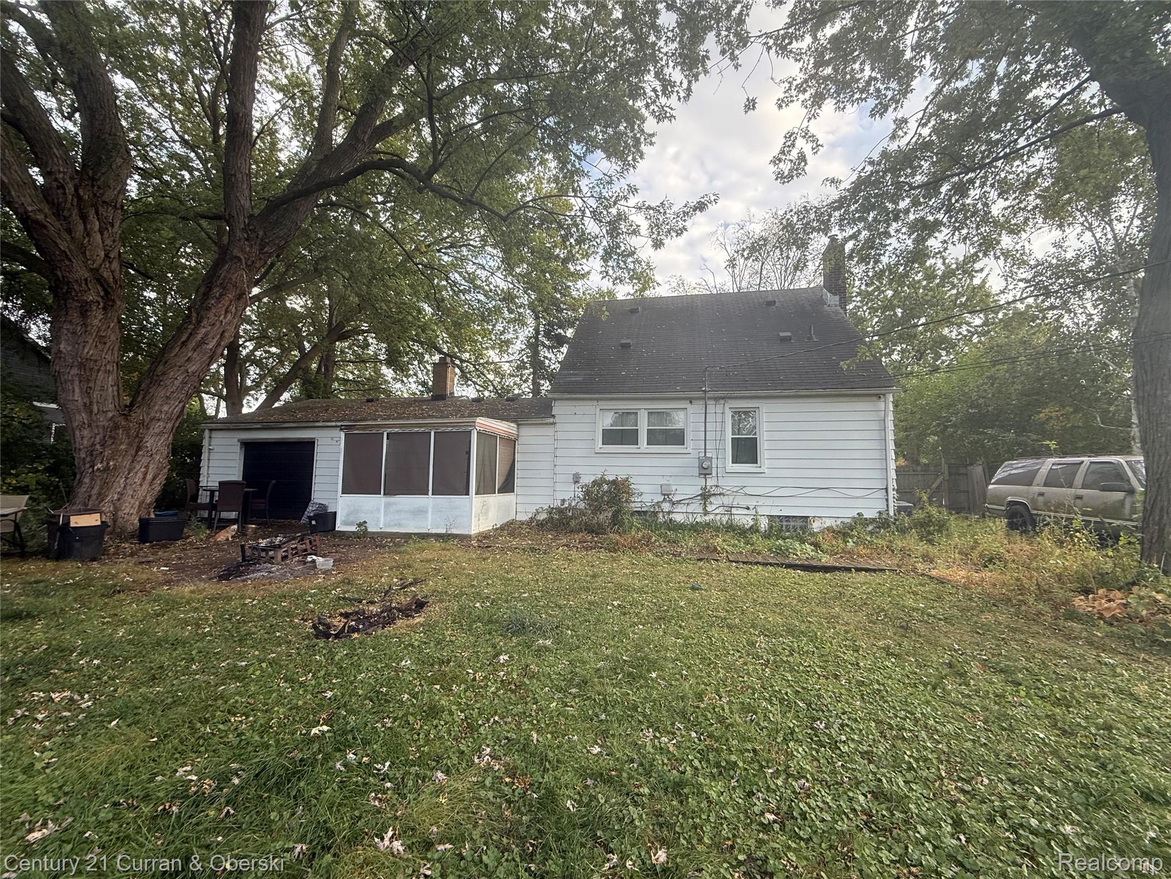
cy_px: 440
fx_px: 474
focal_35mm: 14
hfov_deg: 102.1
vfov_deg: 85.7
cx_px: 586
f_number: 2.2
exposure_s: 1/216
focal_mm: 2.22
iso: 64
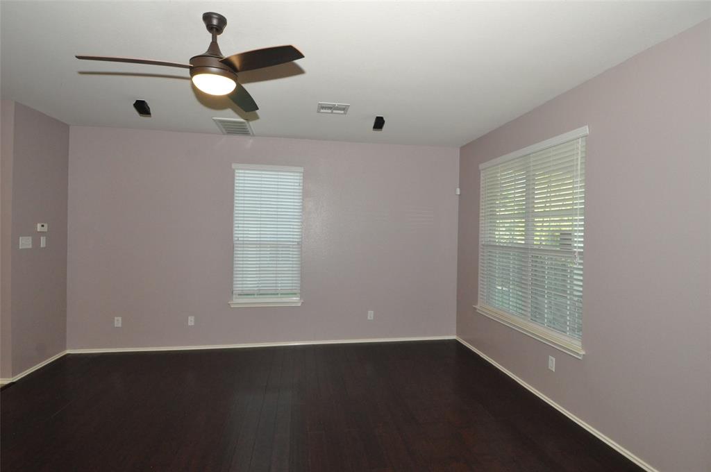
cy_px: 236
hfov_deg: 90.1
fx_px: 355
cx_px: 356
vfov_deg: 67.2
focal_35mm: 18
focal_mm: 12
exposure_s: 1/200
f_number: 7.1
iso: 2000
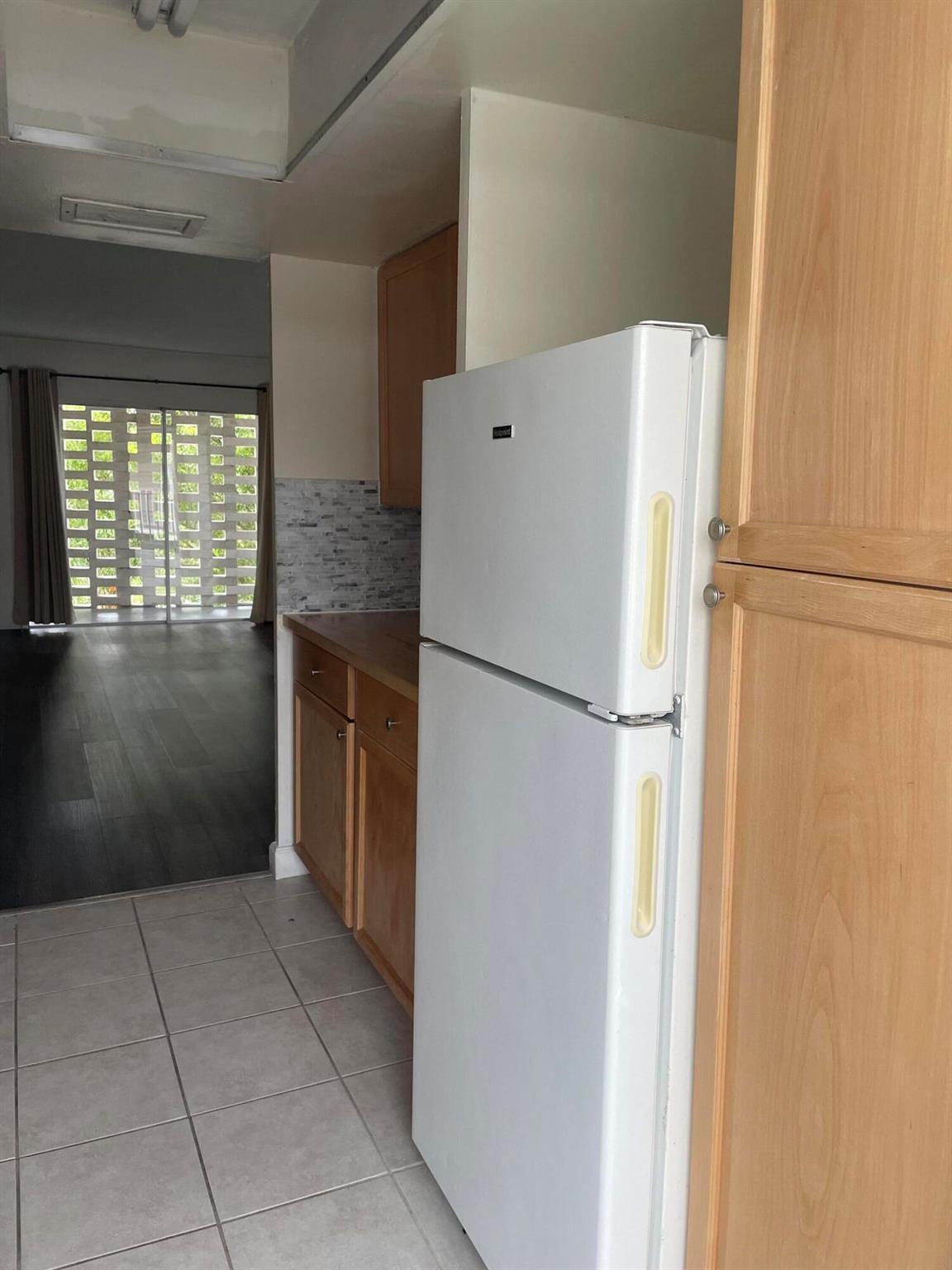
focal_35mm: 26
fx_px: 953
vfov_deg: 67.3
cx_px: 476
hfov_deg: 53.1
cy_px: 635
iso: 80
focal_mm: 4.2
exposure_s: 1/121
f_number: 1.6
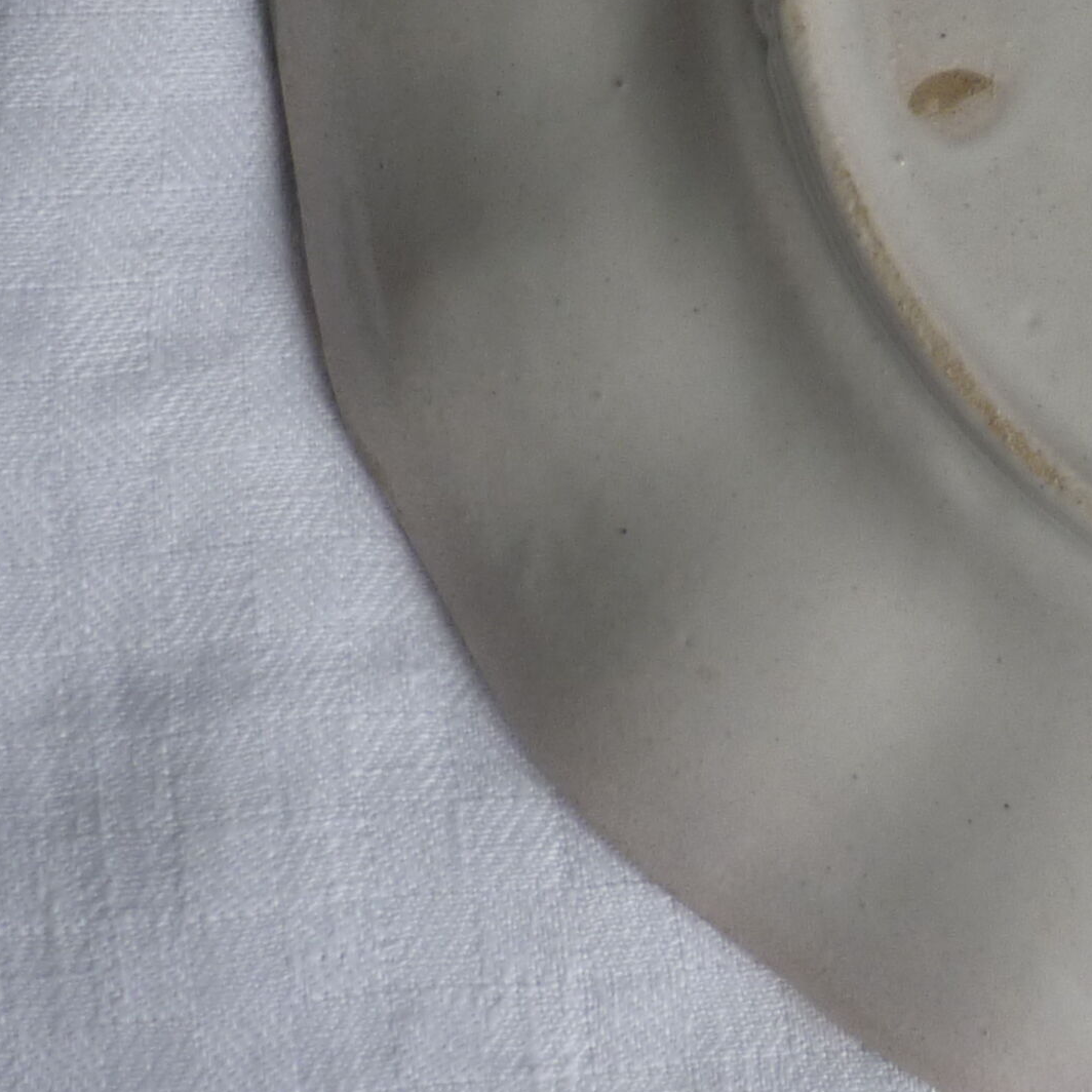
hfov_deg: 16.2
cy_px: -118
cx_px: 1555
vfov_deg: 16.8
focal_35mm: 100
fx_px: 3569
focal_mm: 5.5
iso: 80
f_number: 2.8
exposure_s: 1/80
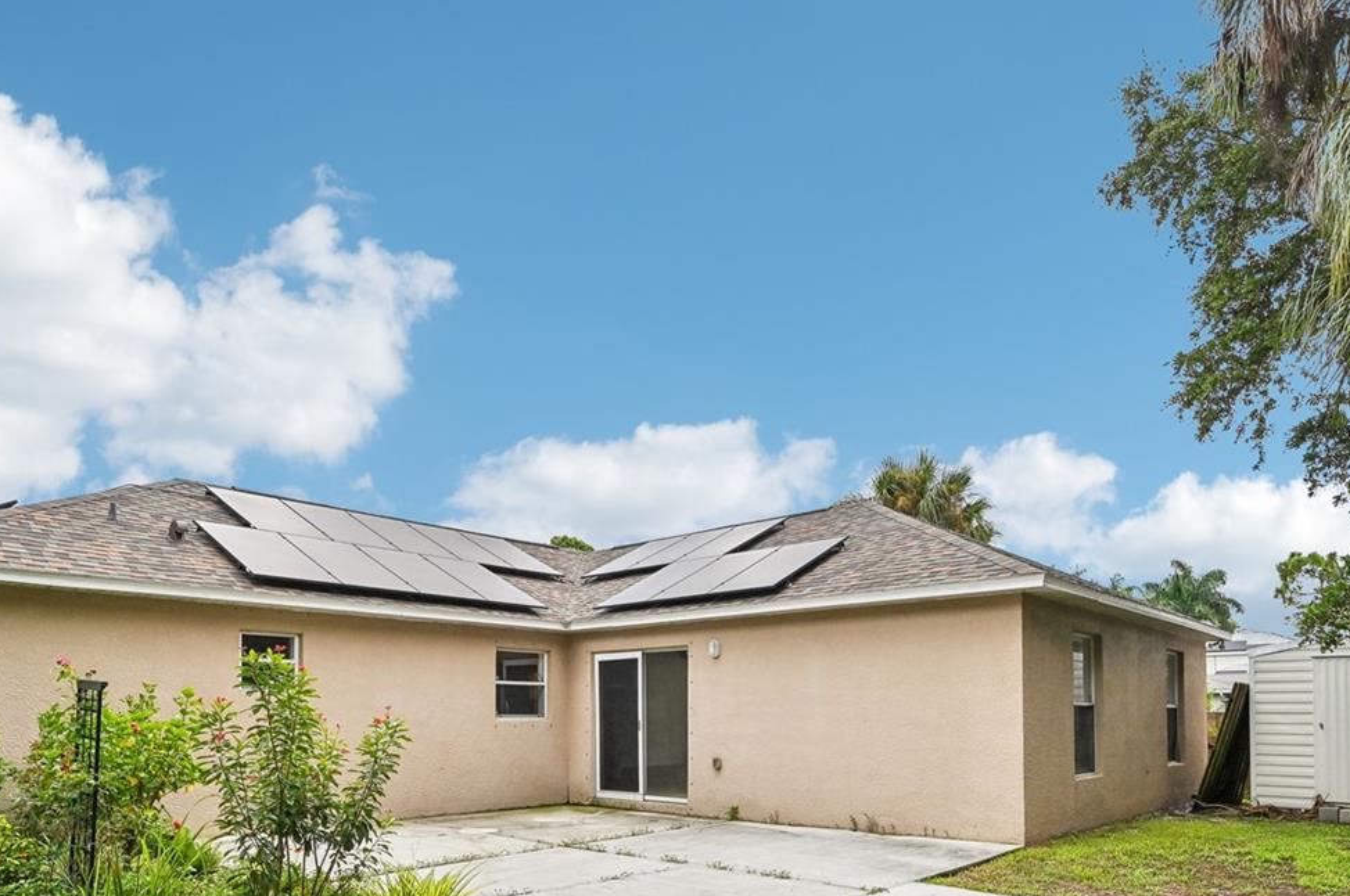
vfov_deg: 52.6
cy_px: 670
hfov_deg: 76.1
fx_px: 861
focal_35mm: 23
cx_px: 660
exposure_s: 1/800
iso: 400
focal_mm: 14
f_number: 8
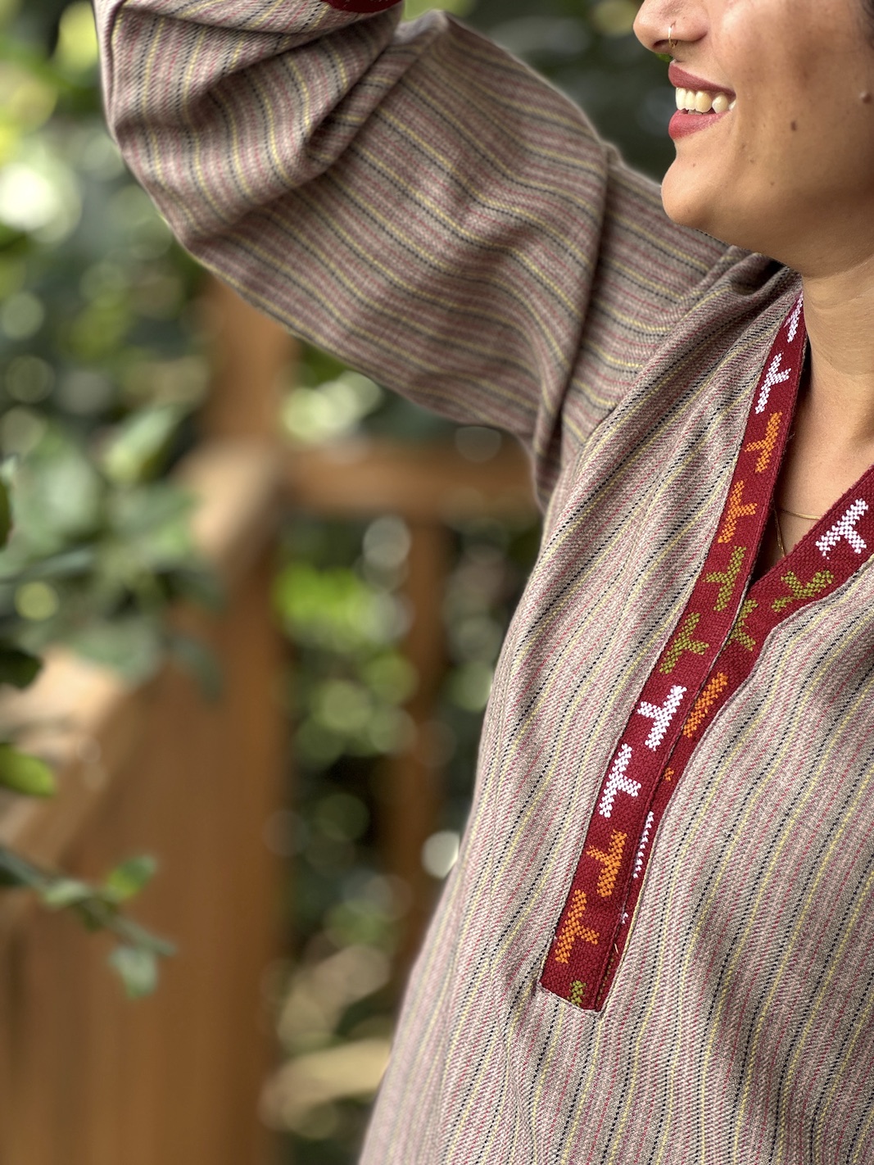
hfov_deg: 19.1
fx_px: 2591
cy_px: 582
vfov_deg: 25.3
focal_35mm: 77
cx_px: 437
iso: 32
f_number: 2.8
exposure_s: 1/99
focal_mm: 9
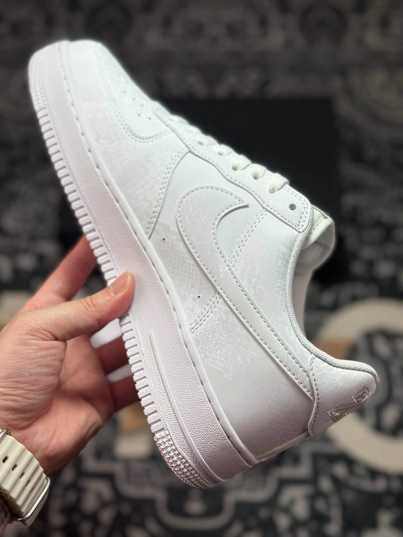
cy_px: 268
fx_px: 745
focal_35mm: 48
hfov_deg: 30.3
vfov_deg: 39.7
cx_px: 202
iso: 80
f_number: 1.78
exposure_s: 1/2114
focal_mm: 6.86
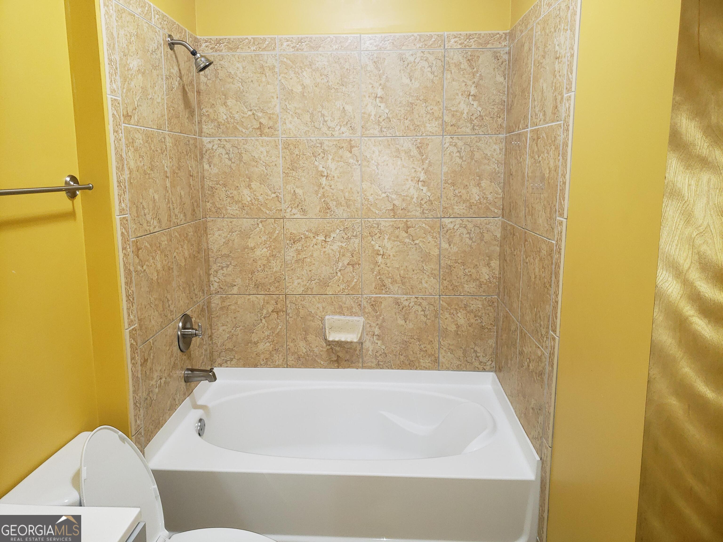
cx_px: 362
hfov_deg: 67.3
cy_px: 271
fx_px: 543
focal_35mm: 26
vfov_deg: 53.1
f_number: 1.5
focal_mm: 4.3
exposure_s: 1/24
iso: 100
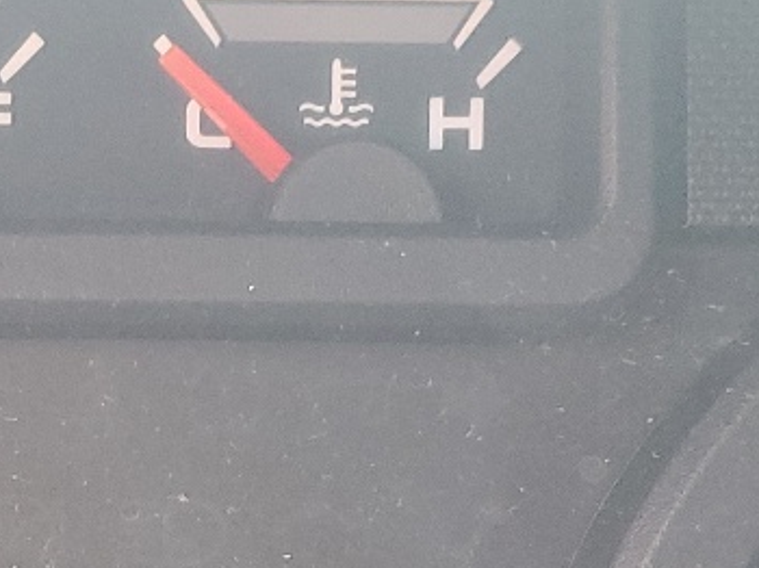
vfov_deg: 12.2
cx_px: 30
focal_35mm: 119
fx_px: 2607
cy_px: 635
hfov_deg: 16.3
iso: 163
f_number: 1.5
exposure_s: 1/60.2
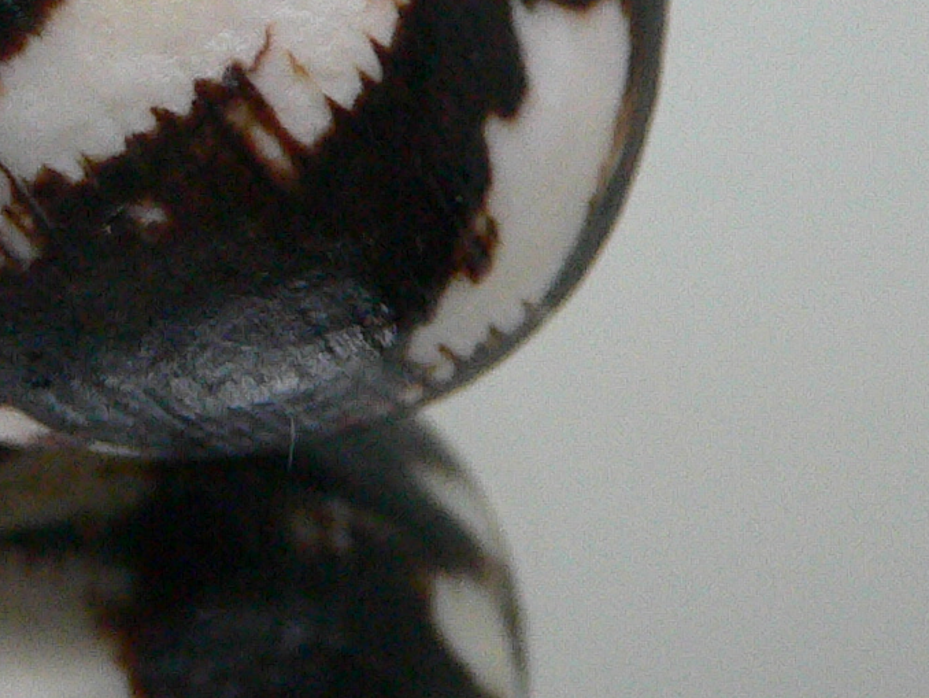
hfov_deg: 18.4
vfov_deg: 14.0
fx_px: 2792
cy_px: 18
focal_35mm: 104
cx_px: 18
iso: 200
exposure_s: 1/50
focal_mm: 4.6
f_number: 2.8
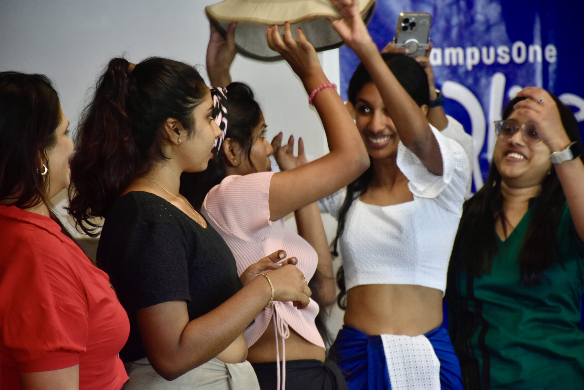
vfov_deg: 6.5
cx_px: 292
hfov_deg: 9.8
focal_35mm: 210
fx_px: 3407
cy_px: 195
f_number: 5.6
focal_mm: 140
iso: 1000
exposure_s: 1/125
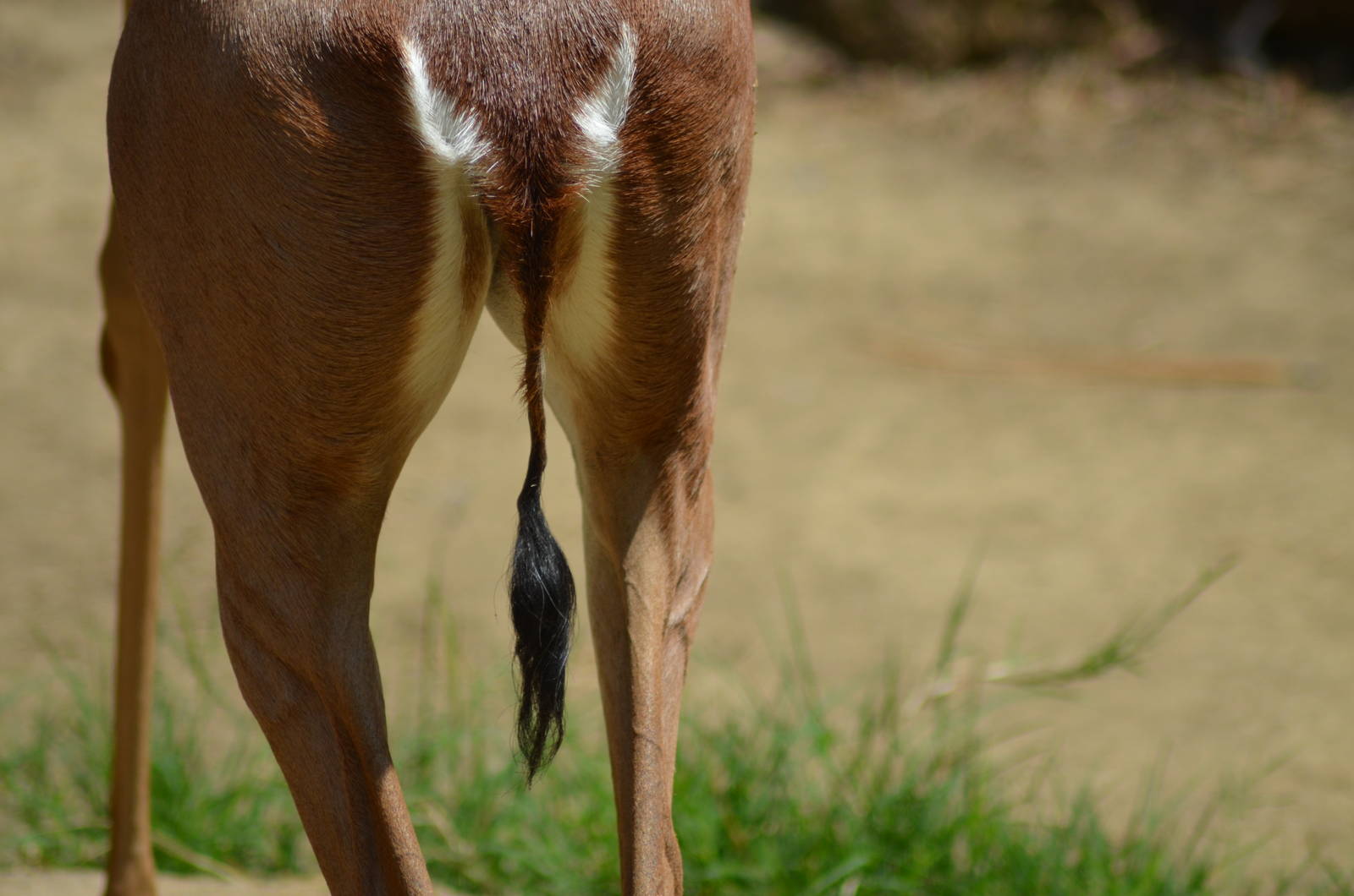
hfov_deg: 4.6
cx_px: 677
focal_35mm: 450
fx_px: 16891
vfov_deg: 3.0
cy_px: 448
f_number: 5.6
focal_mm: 300
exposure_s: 1/2000
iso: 360
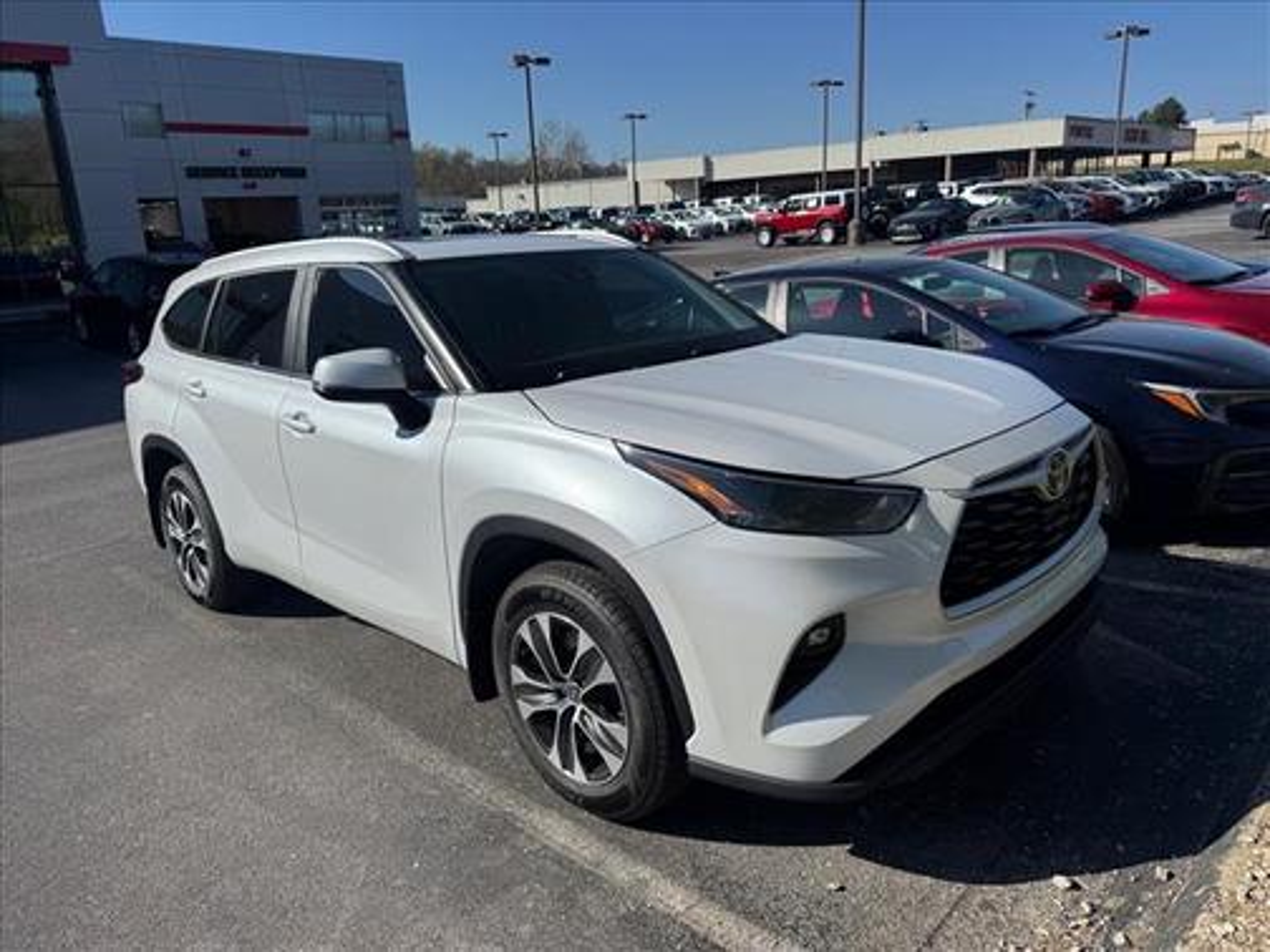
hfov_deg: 71.6
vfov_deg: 56.8
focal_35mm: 24
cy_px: 476
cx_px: 635
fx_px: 881
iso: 80
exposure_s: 1/7092
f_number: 1.78
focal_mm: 6.76
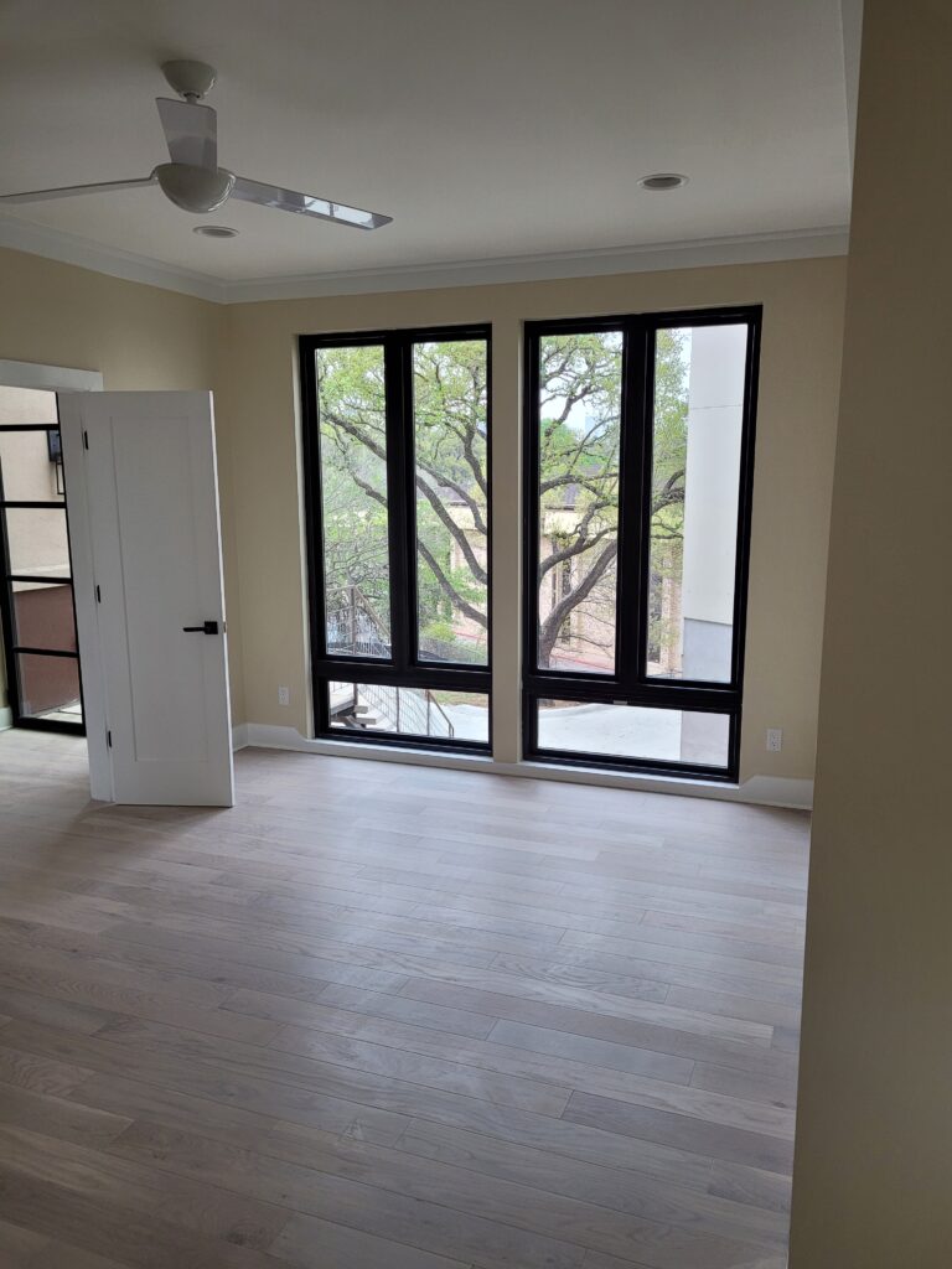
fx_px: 953
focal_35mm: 26
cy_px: 634
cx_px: 476
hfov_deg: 53.1
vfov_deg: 67.3
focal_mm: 5.4
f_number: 1.8
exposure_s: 1/119
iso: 160
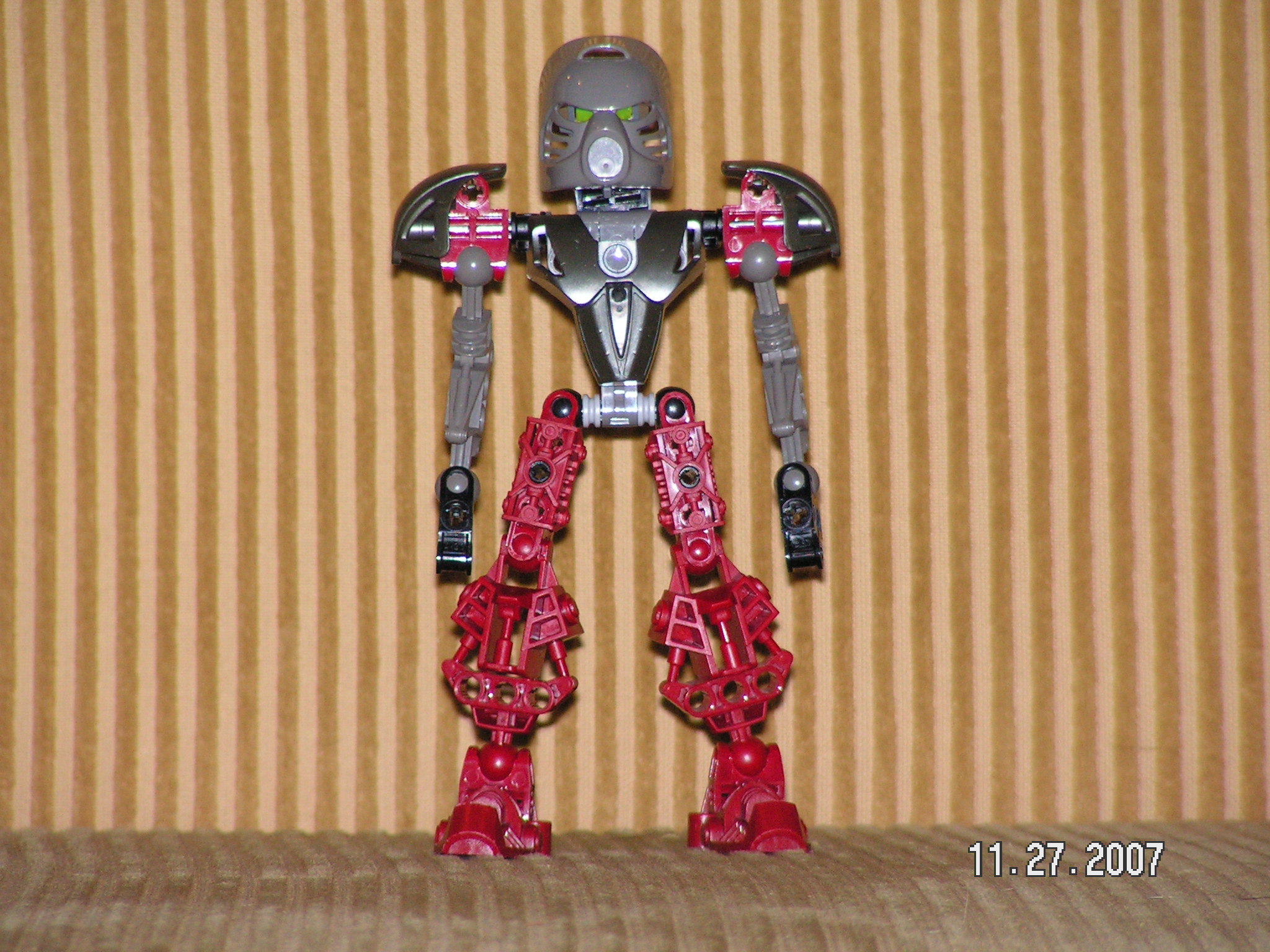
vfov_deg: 5.9
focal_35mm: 252
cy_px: 476
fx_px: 9245
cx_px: 635
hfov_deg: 7.9
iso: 200
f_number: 3.2
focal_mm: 42.1
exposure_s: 1/250
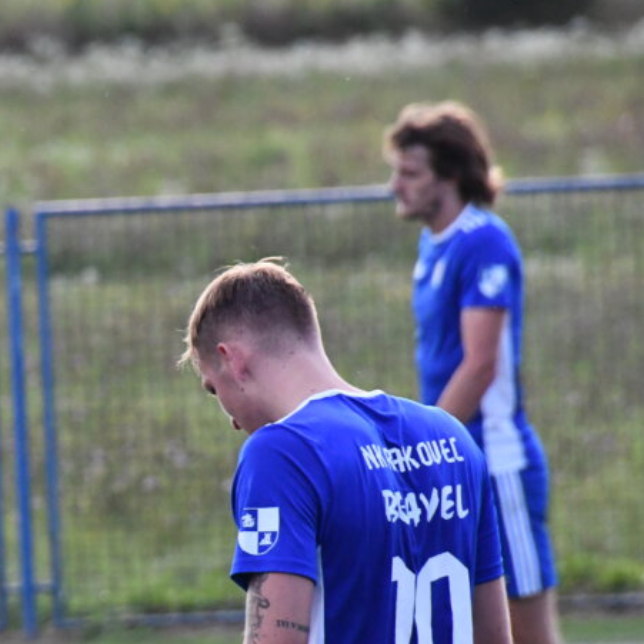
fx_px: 24395
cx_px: 41
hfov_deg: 1.5
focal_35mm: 1159
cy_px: 436
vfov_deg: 1.5
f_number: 10
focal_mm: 400
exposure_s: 1/1600
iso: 3200
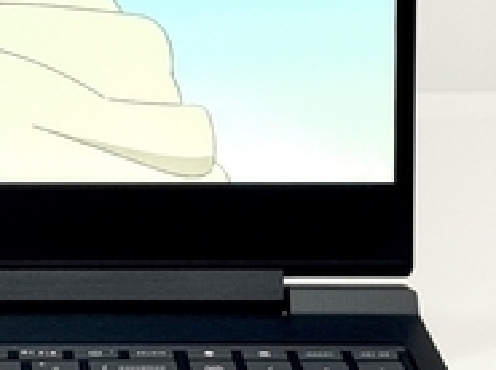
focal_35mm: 208
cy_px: 62
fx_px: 2975
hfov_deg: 9.4
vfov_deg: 7.1
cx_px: -105
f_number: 1.78
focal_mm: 6.76
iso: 64
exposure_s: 1/121
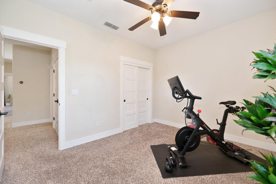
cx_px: 138
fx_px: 107
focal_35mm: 14
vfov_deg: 81.1
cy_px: 92
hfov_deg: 104.3
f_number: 6.3
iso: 500
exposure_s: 1/60
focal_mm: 14
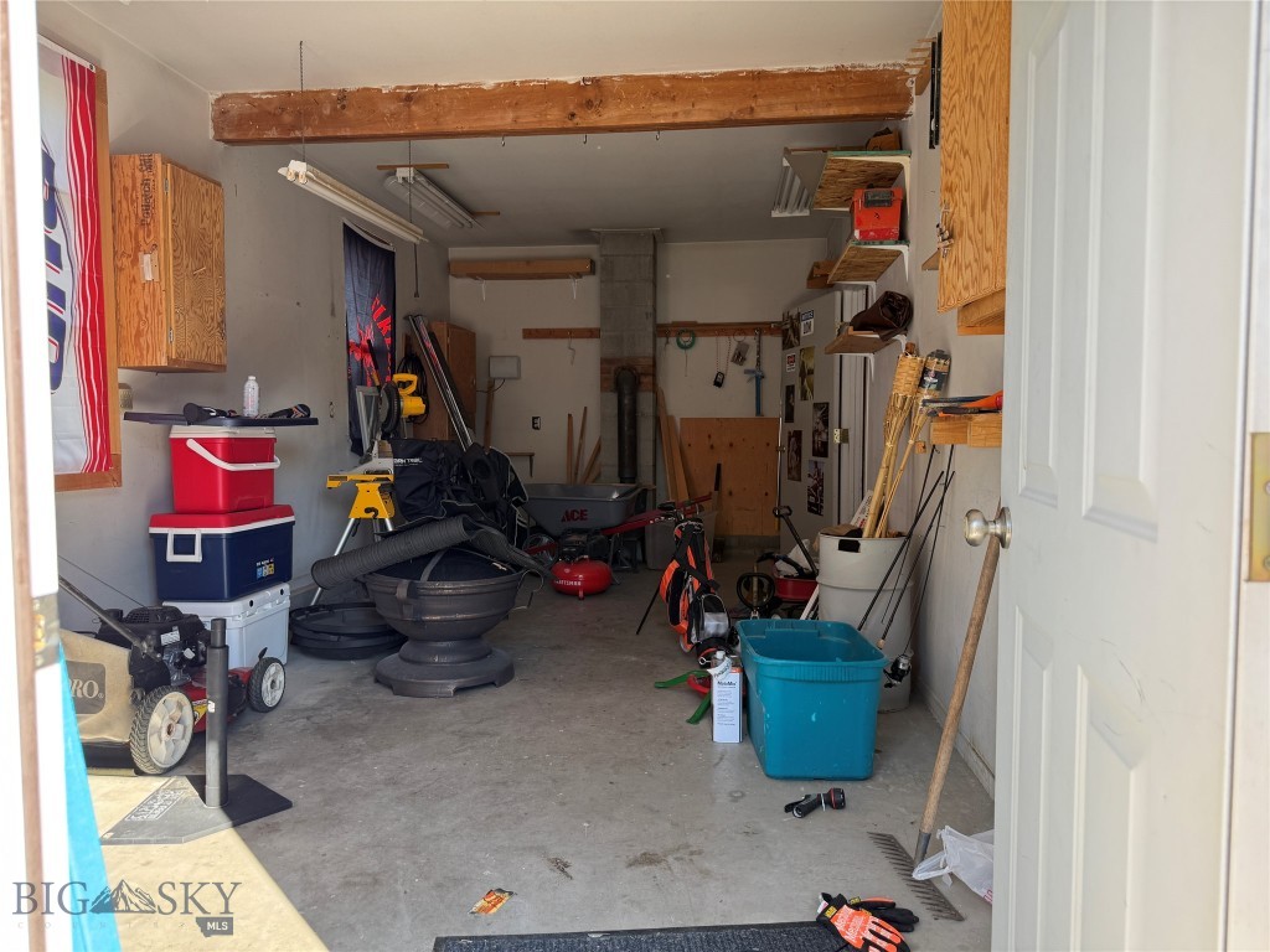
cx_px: 635
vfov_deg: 56.8
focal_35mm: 24
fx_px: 881
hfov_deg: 71.6
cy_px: 476
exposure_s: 1/171
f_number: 1.78
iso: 64
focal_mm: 6.76
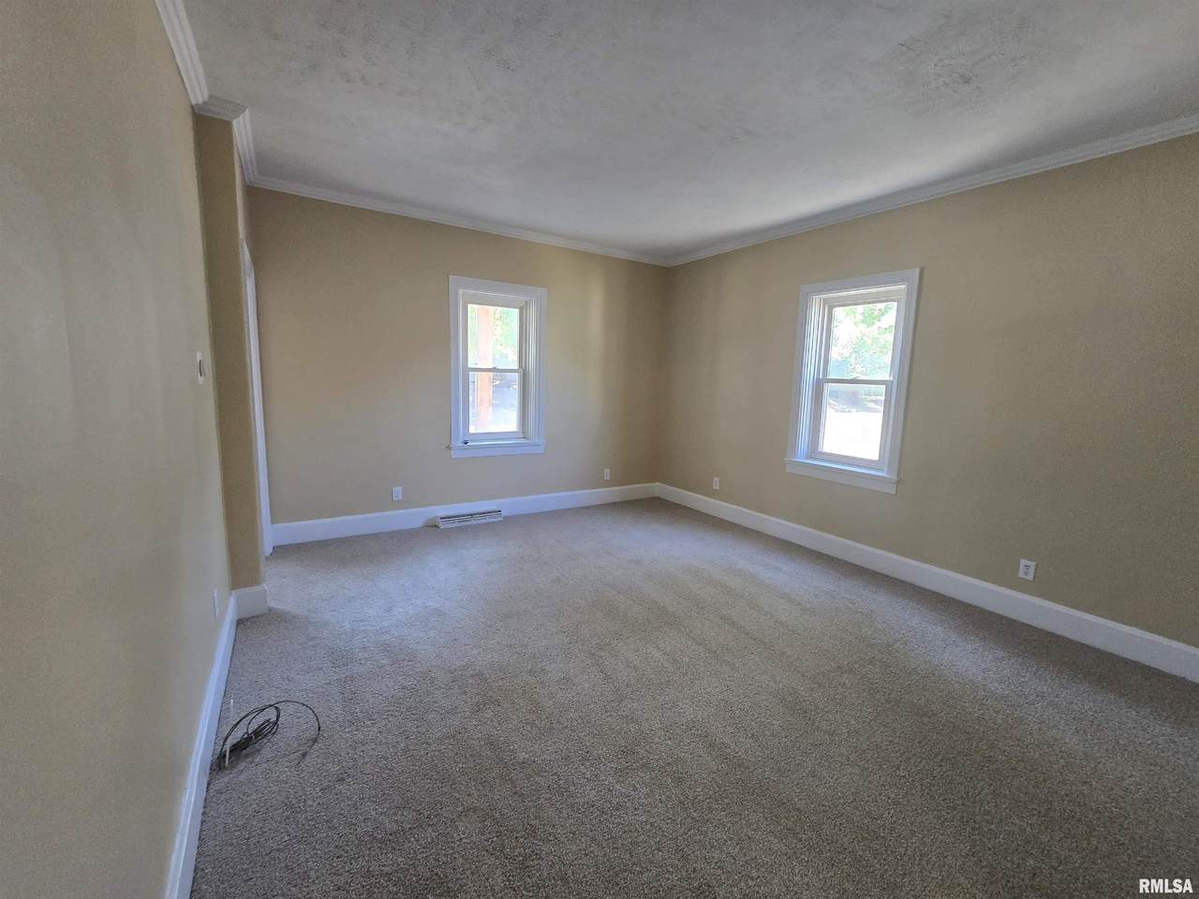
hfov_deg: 106.2
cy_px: 450
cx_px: 600
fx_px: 450
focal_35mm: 13
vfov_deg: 89.9
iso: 250
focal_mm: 2.2
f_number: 2.2
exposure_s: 1/60
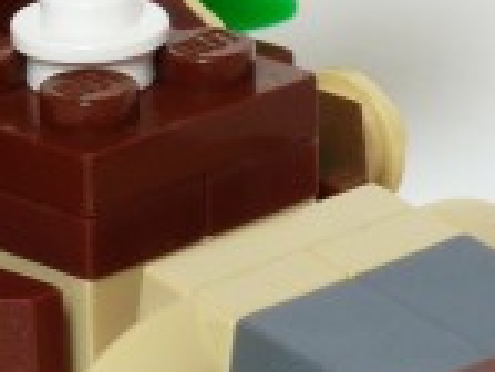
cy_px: 133
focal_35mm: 542
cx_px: -186
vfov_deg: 2.7
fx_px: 7757
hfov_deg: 3.6
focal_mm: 18
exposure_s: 1/10
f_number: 8
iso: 100
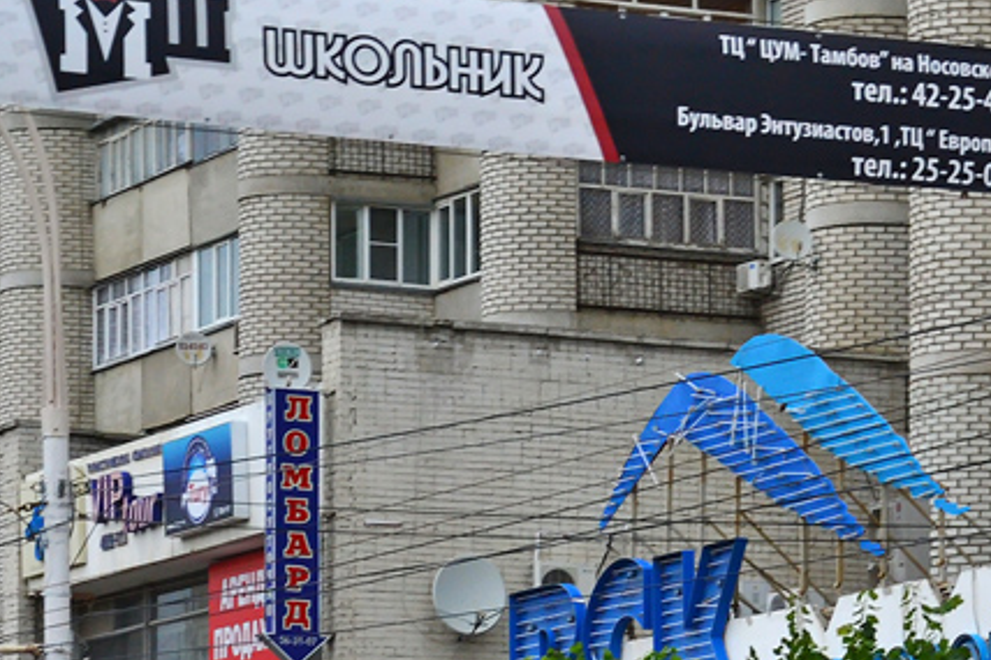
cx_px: 1297
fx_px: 5558
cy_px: 767
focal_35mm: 202
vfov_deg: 6.8
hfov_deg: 10.0
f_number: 8
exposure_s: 1/500
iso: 400
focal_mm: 48
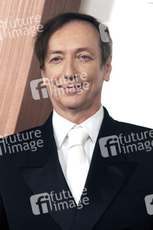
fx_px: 1083
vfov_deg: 12.1
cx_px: 76
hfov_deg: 8.1
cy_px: 115
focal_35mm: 170
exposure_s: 1/250
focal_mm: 170
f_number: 6.3
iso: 2000
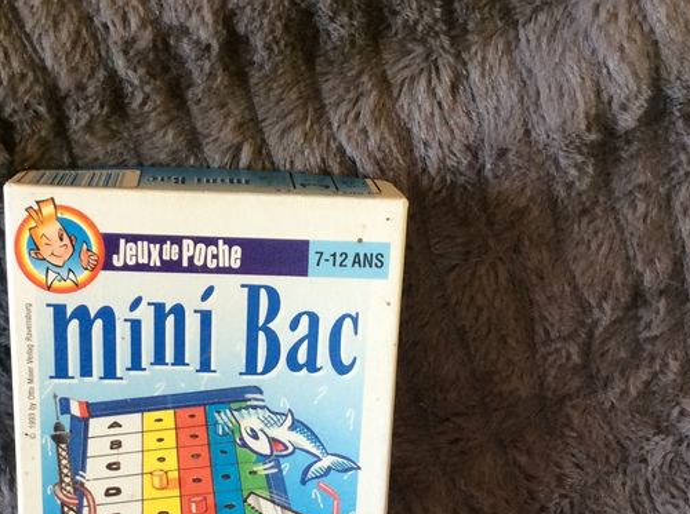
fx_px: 1273
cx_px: 291
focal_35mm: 64
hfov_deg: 30.3
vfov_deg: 22.2
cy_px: 491
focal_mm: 3.3
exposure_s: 1/25
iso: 64
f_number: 2.4
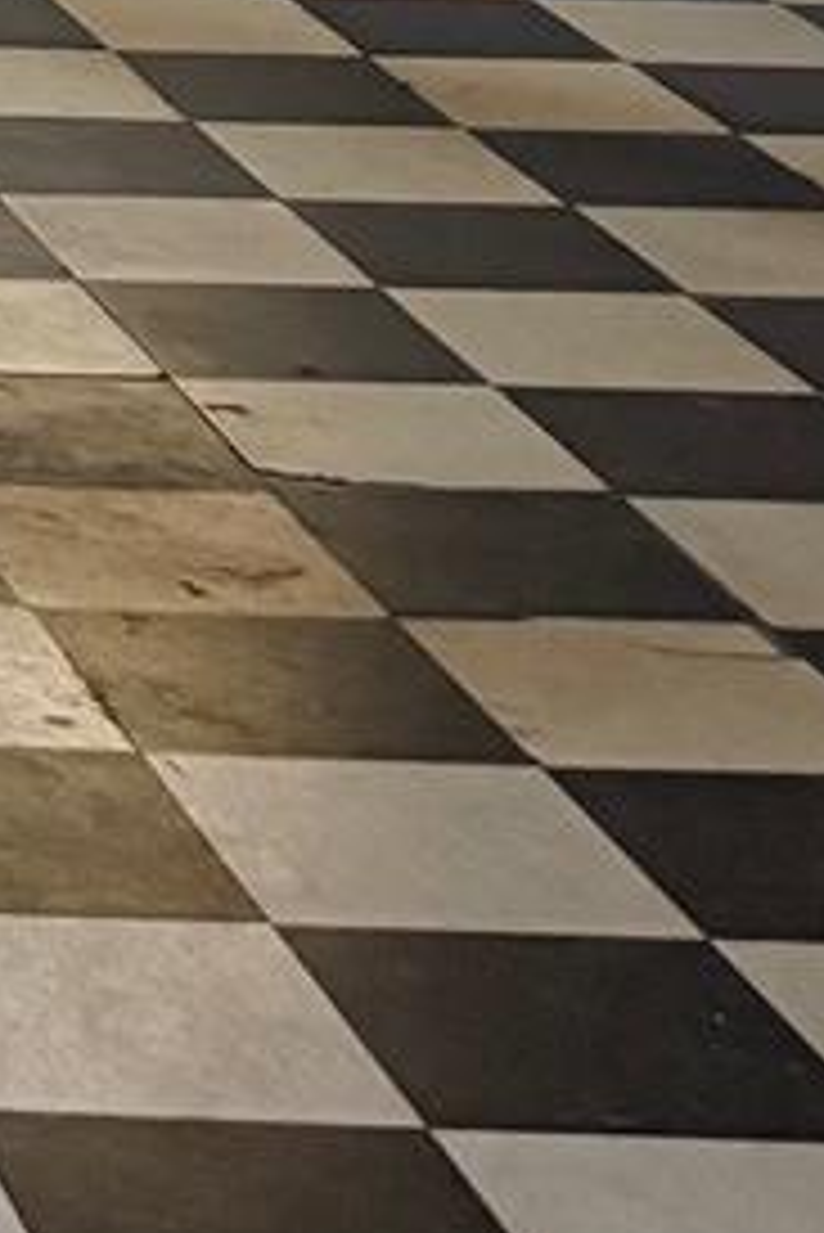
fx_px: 4492
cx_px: -1896
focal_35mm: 131
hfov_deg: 8.3
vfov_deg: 13.7
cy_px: -1094
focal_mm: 6.76
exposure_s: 1/60
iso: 640
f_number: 1.78
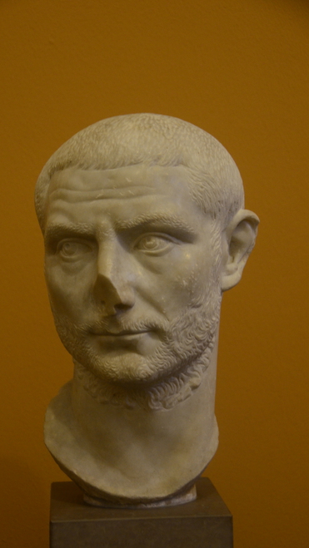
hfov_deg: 15.3
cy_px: 275
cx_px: 130
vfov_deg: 26.8
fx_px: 1150
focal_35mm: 79
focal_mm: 50
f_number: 4.8
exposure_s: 1/10
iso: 1250
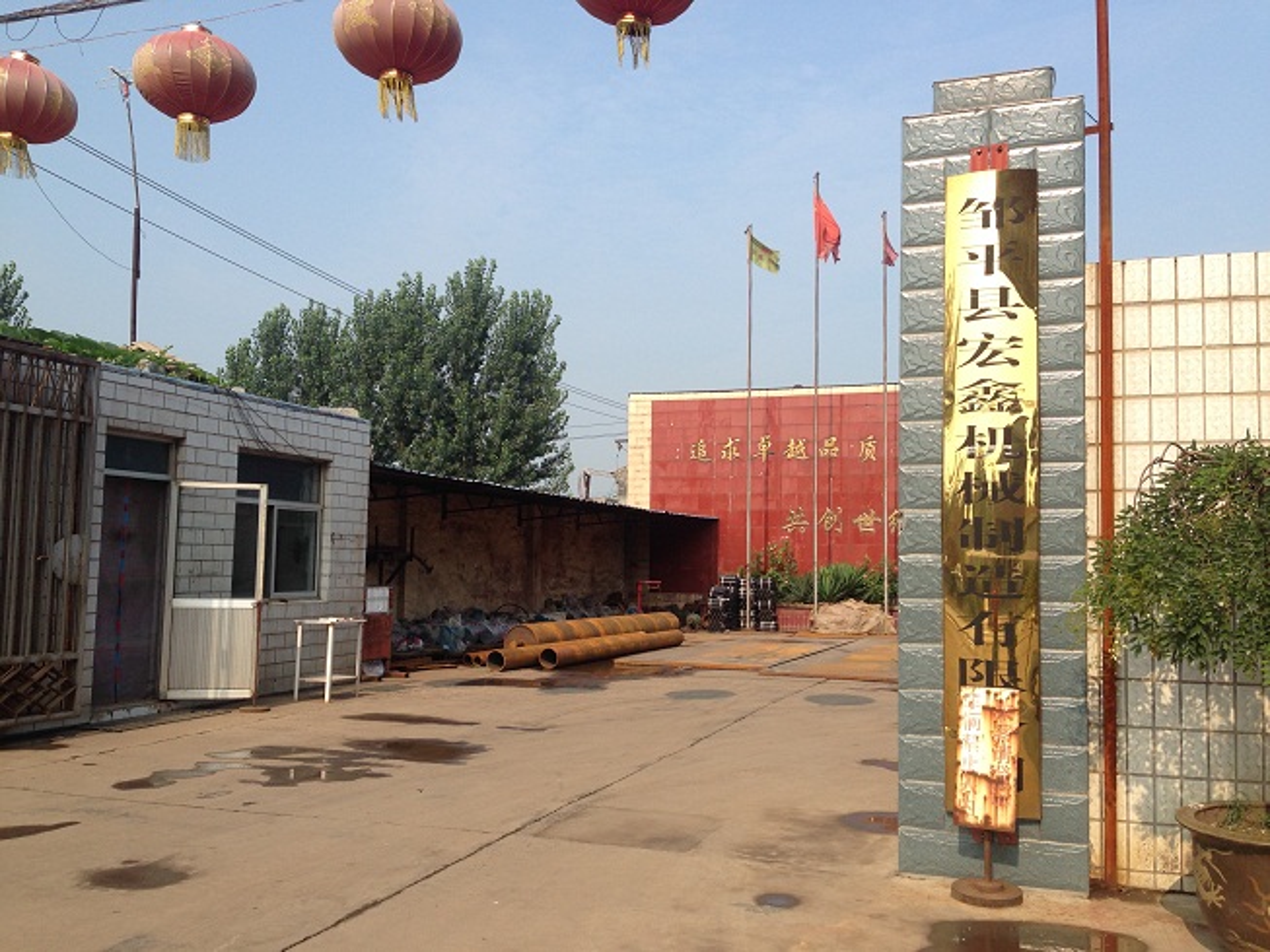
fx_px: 1211
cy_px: 476
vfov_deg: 43.0
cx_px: 635
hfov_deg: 55.3
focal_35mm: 33
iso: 50
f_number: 2.4
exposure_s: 1/1085
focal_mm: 4.12
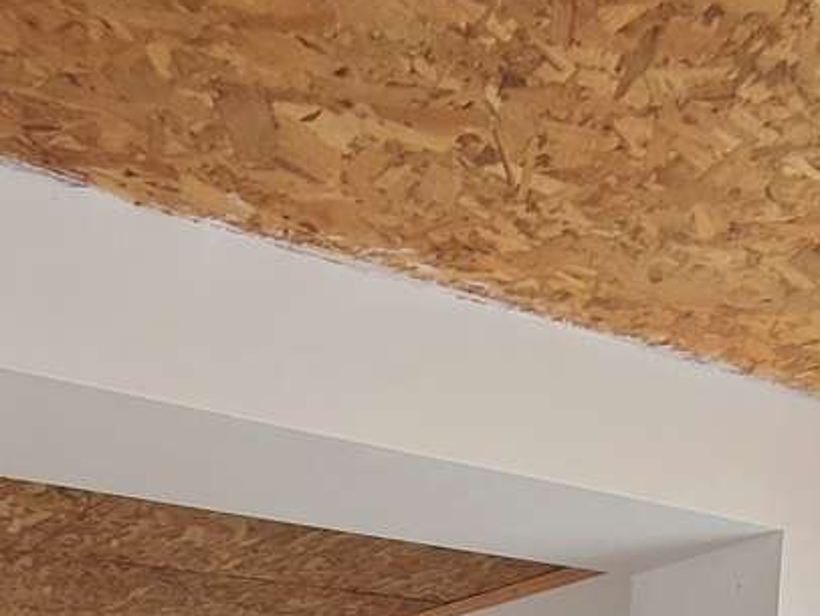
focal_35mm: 48
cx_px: 206
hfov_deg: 38.6
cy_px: 1061
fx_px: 1138
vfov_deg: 21.6
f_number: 2.2
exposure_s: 1/50
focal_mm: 1.8
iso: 64
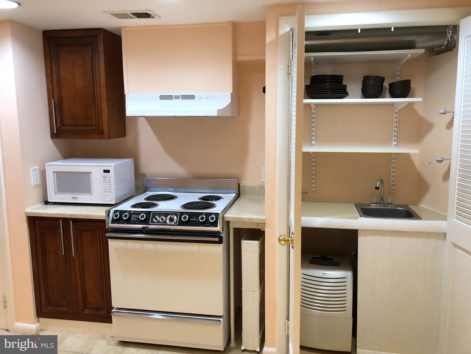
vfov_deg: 49.7
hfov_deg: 63.4
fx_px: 381
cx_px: 236
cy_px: 177
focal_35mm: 28
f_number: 1.8
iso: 50
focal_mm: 4
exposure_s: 1/15
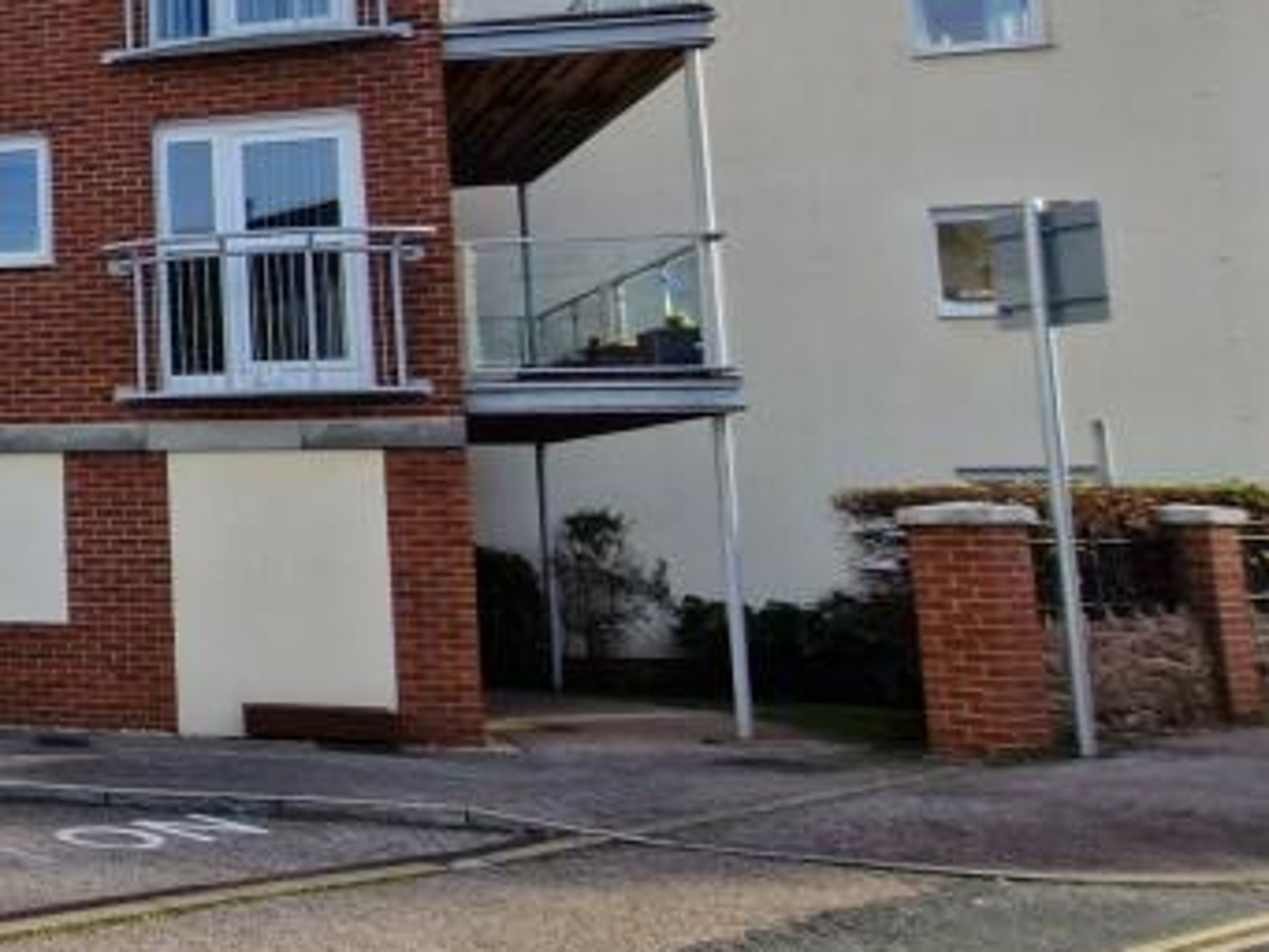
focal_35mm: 39
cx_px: -447
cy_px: 376
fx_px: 1430
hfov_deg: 32.8
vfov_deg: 36.7
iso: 50
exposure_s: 1/802
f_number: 2.2
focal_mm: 1.74
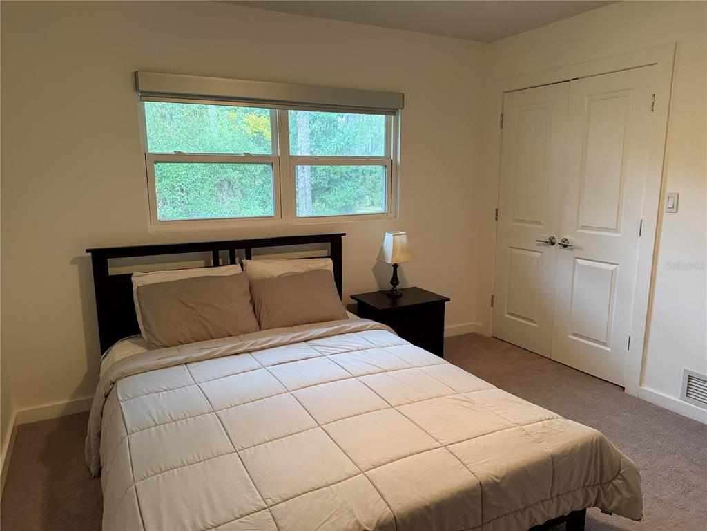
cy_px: 266
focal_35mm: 24
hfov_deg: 71.6
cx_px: 354
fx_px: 490
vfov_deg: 56.8
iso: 320
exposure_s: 1/60
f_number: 1.78
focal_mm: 6.76
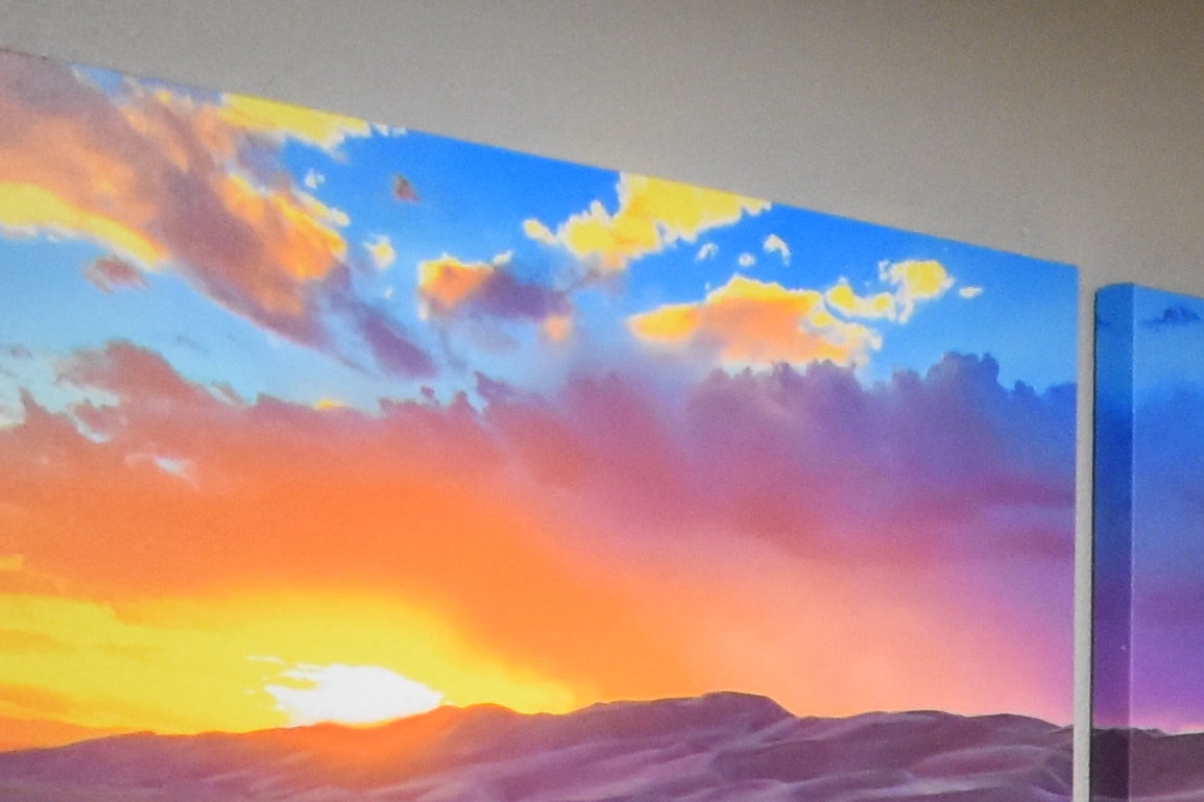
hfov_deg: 12.0
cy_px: 2020
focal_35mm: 156
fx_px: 5216
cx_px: 2254
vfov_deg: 8.0
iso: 2200
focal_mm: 20
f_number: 4
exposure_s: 1/125
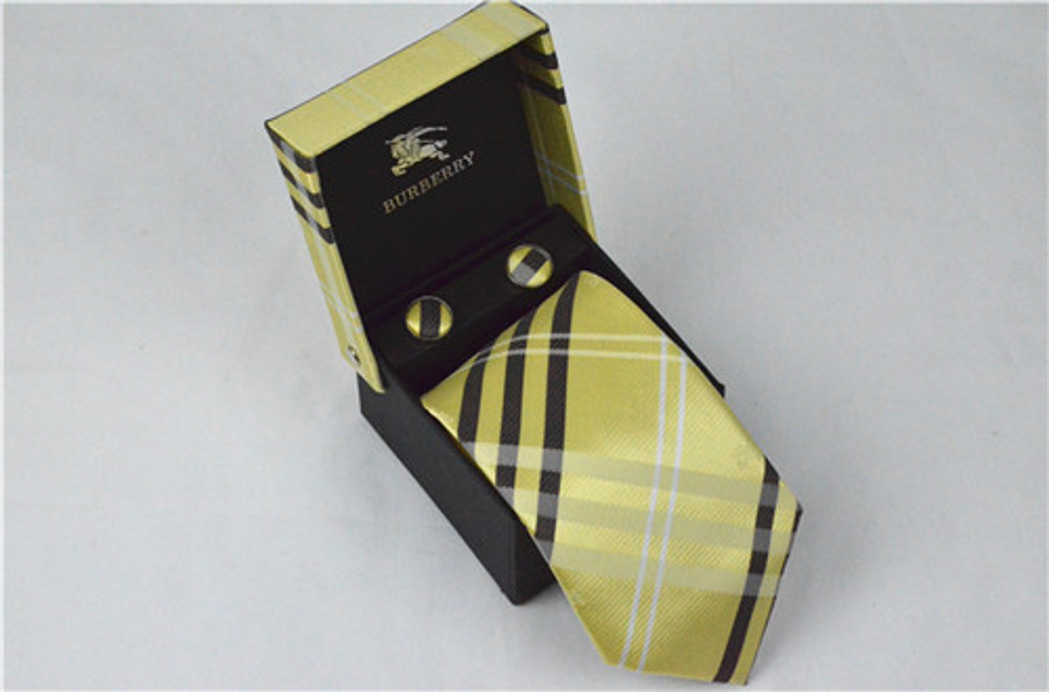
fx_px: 2440
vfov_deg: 16.1
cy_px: 346
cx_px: 524
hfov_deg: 24.3
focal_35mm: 84
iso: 6400
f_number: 14
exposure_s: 1/800
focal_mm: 56
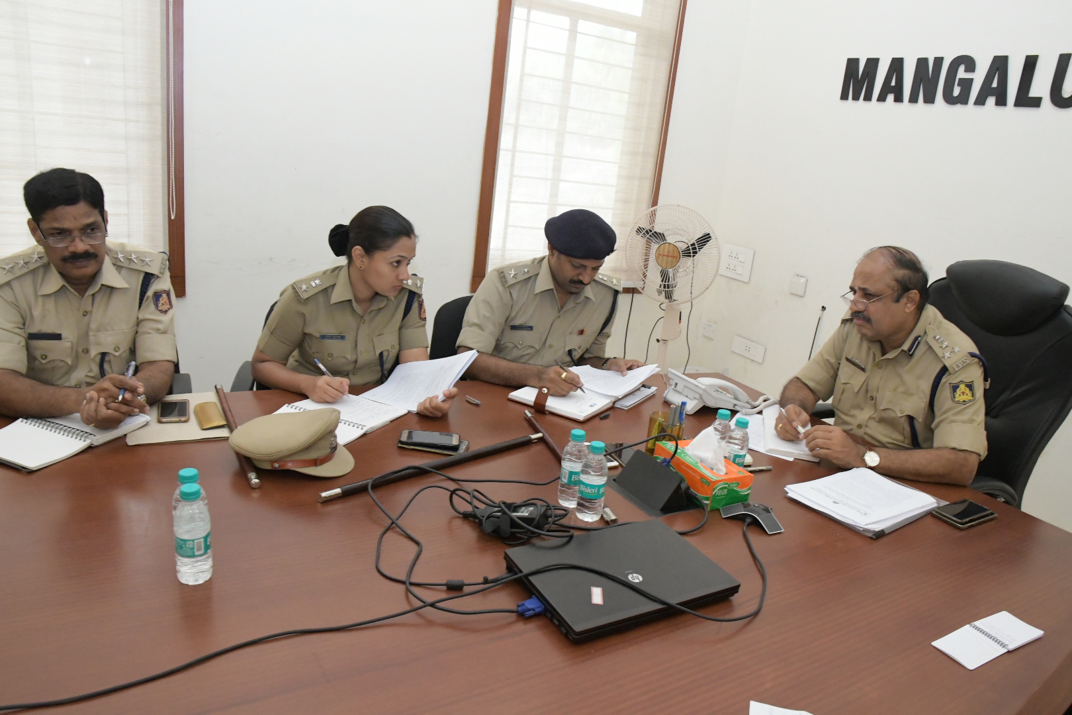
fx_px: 715
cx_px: 536
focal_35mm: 24
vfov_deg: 53.1
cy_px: 358
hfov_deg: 73.7
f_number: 8
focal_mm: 16
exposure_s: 1/60
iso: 5000
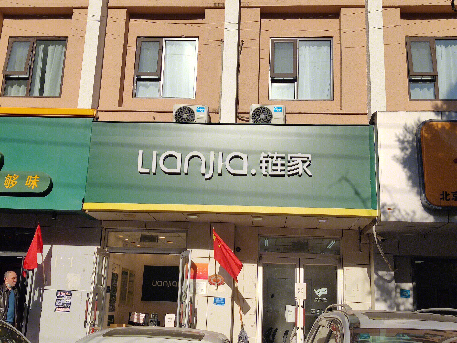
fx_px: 515
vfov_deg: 36.8
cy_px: 172
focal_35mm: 39
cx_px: 228
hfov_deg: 47.9
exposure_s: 1/3335
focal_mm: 4.75
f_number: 1.75
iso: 112
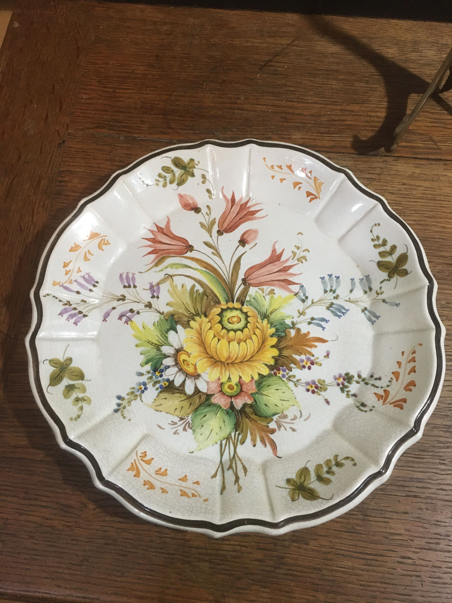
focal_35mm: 29
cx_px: 226
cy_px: 302
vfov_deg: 61.7
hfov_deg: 48.2
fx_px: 505
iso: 200
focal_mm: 4.15
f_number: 2.2
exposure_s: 1/25
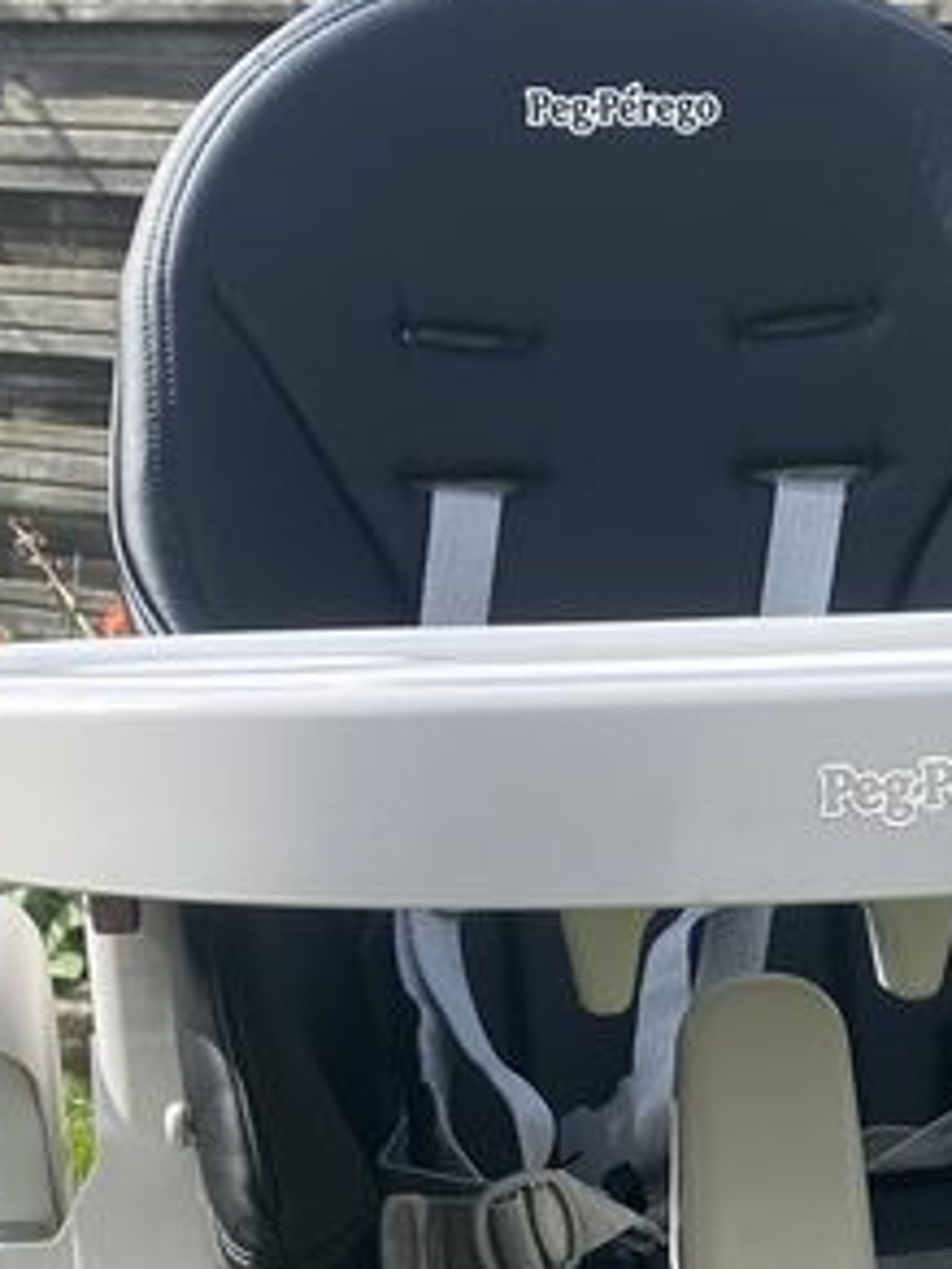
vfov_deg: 19.8
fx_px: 3264
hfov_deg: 16.5
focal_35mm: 89
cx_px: 730
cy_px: 1760
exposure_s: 1/1147
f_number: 1.8
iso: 32
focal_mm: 4.25
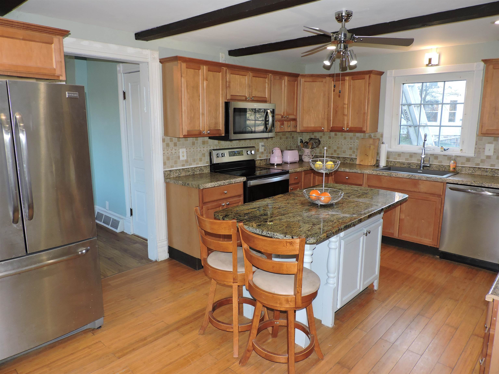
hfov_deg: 71.6
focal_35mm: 24
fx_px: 346
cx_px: 250
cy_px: 187
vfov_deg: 56.8
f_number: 3
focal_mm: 4.3
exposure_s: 1/30
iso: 200
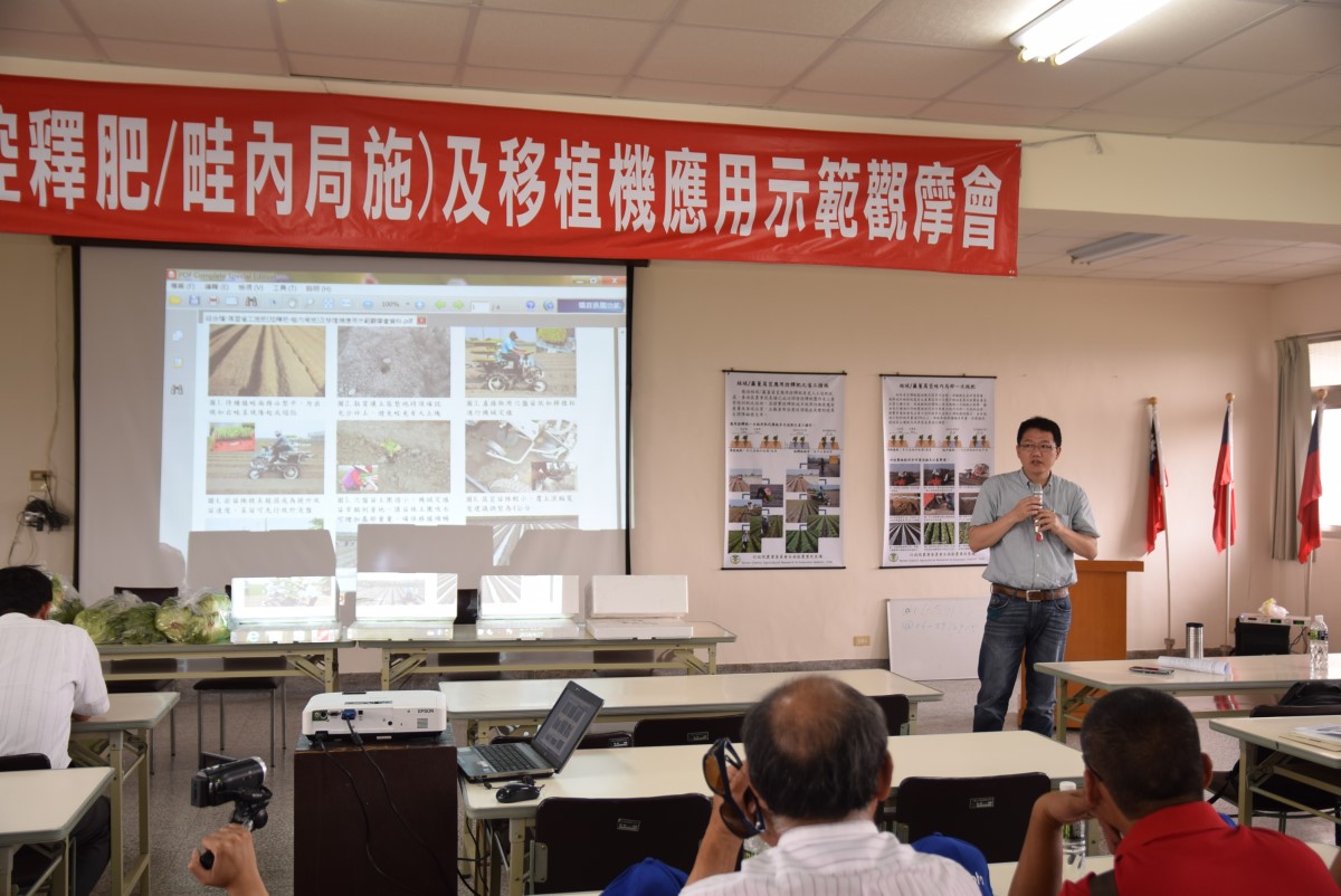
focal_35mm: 36
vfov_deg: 36.9
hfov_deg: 53.1
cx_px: 670
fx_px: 1342
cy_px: 448
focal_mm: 24
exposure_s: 1/50
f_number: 3.5
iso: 200
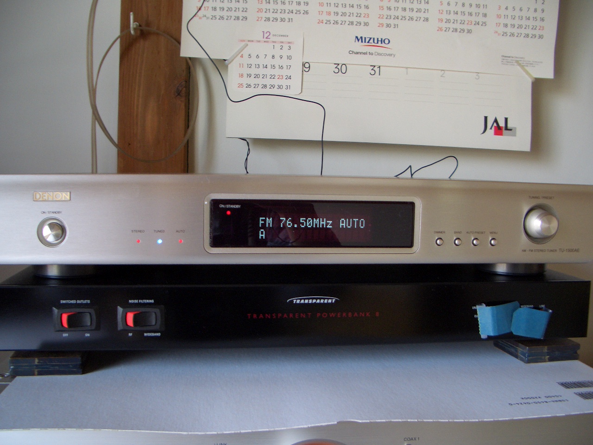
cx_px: 296
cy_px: 222
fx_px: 600
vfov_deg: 40.7
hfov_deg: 52.6
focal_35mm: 35
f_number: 2.6
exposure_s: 1/40
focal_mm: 5.8
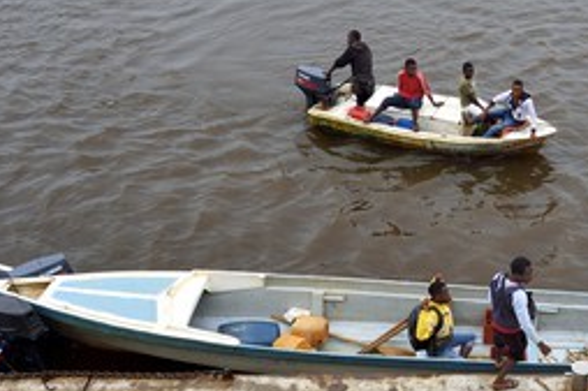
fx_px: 865
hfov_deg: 36.2
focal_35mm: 53
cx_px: 477
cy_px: 292
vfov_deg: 25.2
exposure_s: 1/320
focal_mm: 32
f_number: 7.1
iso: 800
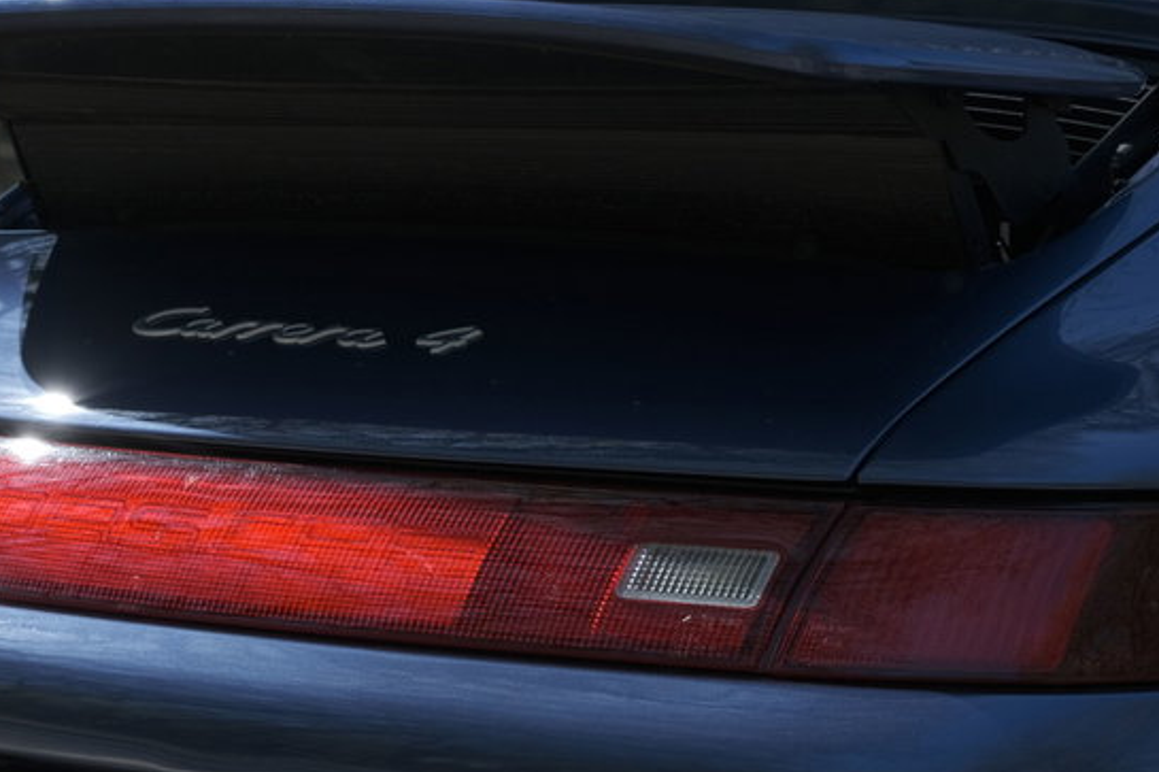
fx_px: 5021
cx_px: 249
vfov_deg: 8.8
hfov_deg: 13.1
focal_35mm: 156
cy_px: 152
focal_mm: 55
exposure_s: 1/250
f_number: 5
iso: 160
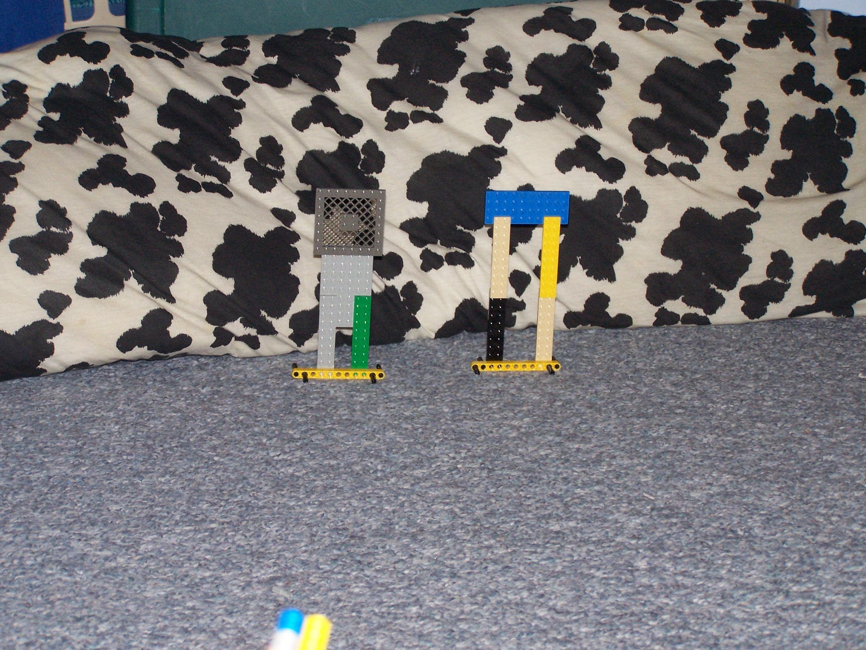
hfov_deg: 23.8
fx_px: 2051
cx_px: 433
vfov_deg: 18.0
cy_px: 325
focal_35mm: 82
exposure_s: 1/90
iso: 140
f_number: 3.2
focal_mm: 13.7
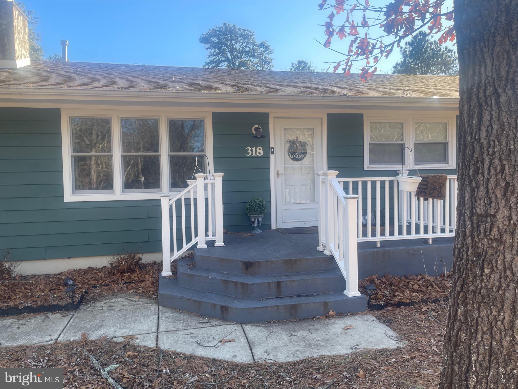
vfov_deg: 54.9
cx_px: 259
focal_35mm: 25
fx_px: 374
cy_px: 194
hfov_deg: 69.4
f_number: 1.6
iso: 32
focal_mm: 5.1
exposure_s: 1/509
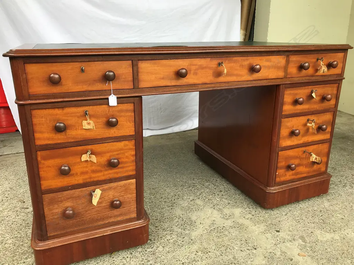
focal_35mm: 28
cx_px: 177
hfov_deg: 63.4
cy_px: 132
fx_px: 286
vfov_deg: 49.7
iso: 20
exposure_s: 1/282
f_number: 1.8
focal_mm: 3.99
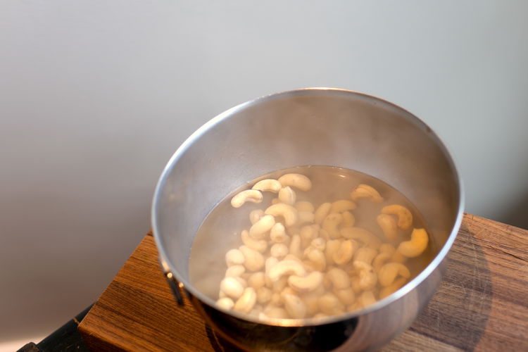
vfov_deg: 29.9
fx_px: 660
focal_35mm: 45
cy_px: 176
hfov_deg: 43.6
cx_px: 264
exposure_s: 1/56
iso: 125
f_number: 2.5
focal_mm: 30
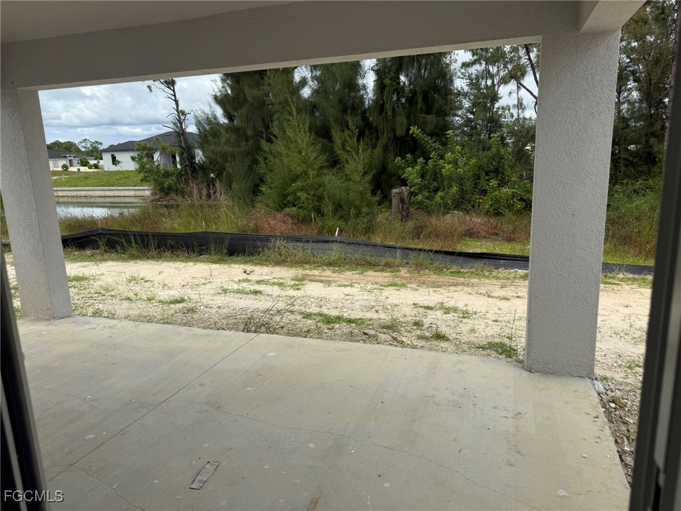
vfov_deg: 56.8
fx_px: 472
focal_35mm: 24
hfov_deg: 71.6
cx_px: 340
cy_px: 256
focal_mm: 6.76
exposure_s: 1/3584
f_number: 1.78
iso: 80
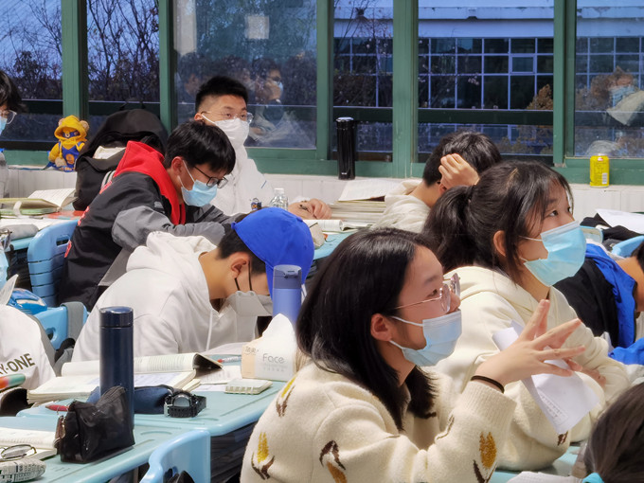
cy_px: 242
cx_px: 322
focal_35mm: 116
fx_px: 2158
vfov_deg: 12.8
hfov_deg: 17.0
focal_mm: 6.71
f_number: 1.9
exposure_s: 1/50
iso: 80
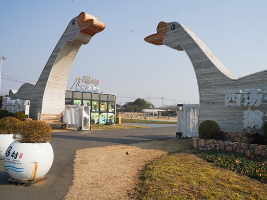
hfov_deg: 58.1
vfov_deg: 45.5
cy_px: 101
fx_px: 239
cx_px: 152
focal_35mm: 31
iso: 100
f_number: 22
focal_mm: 28
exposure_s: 1/100
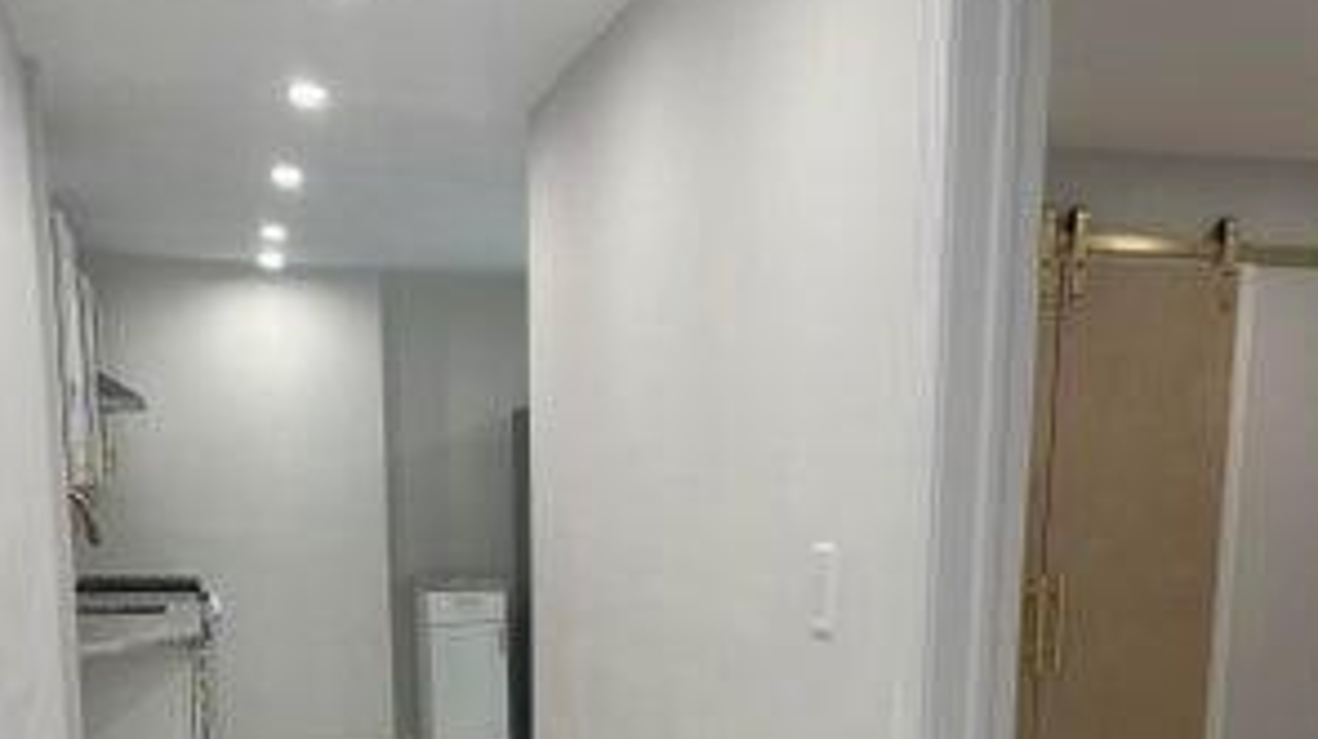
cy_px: 824
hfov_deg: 44.6
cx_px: 681
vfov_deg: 24.1
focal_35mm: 46
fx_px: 1606
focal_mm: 4.25
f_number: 1.8
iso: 80
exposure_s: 1/120
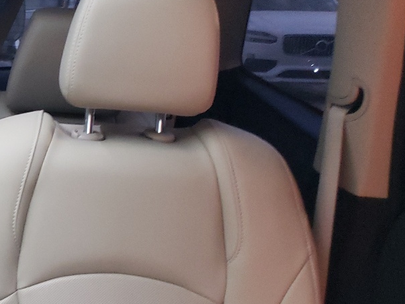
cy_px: 212
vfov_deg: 21.2
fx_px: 807
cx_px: -114
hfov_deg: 24.7
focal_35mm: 69
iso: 301
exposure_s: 1/60.2
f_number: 1.5
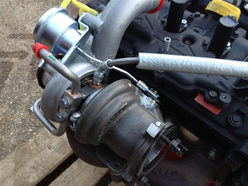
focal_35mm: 35
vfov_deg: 40.7
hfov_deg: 52.6
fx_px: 251
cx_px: 124
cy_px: 93
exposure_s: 1/20
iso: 64
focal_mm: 4.28
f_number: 2.4
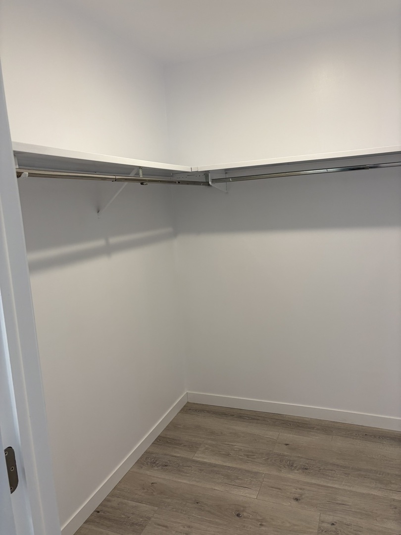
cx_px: 200
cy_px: 268
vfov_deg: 67.3
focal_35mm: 26
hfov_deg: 53.1
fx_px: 402
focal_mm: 5.96
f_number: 1.6
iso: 125
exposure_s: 1/120
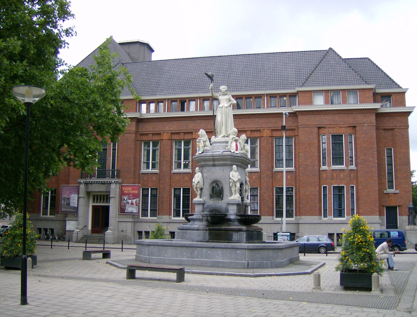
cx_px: 208
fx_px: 436
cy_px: 158
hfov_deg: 51.1
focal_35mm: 36
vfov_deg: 40.0
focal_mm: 6
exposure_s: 1/372
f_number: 2.8
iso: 100
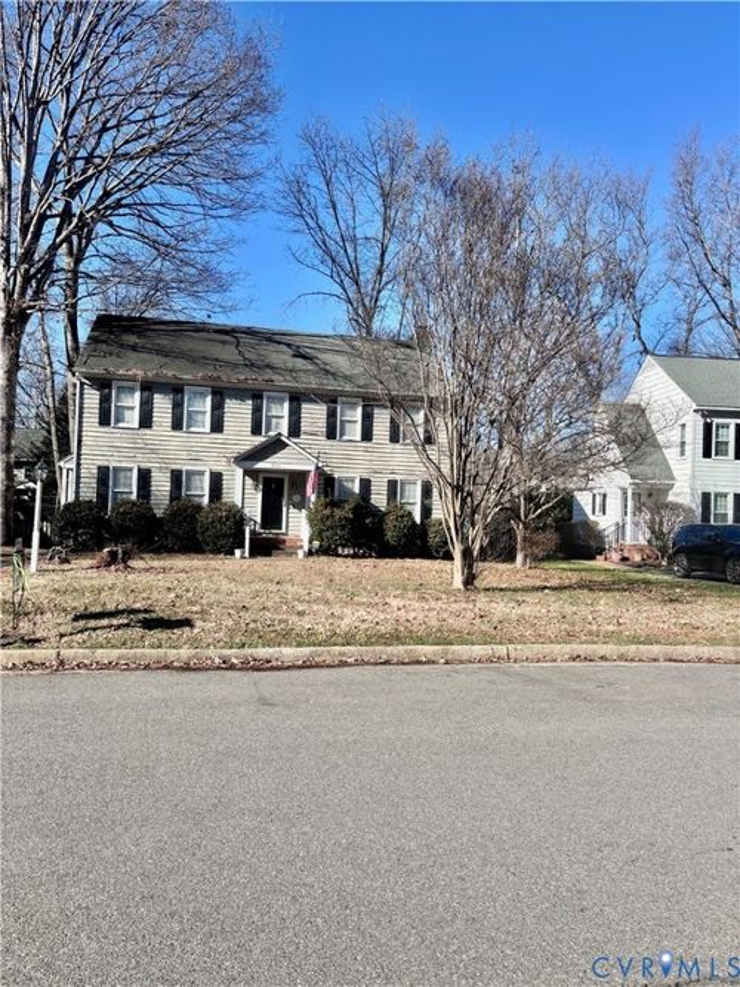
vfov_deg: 67.3
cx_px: 370
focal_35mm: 26
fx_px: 741
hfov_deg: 53.0
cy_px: 494
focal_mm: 5.96
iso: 50
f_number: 1.6
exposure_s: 1/2062
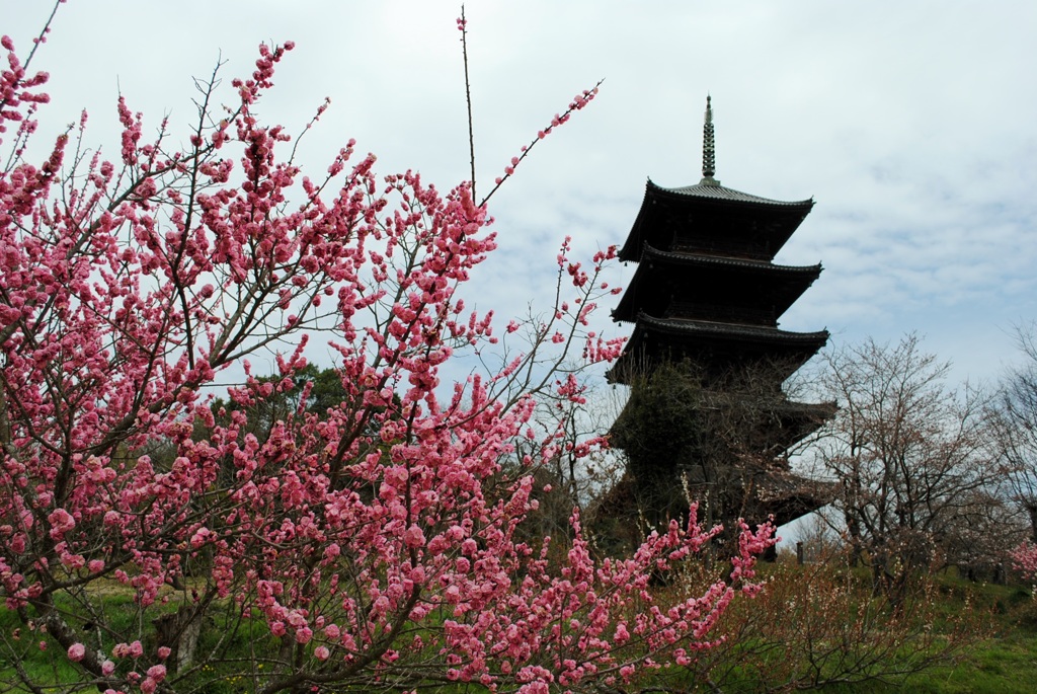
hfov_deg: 57.2
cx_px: 518
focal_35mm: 33
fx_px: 952
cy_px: 347
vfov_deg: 40.1
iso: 100
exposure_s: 1/640
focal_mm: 22
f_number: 5.6
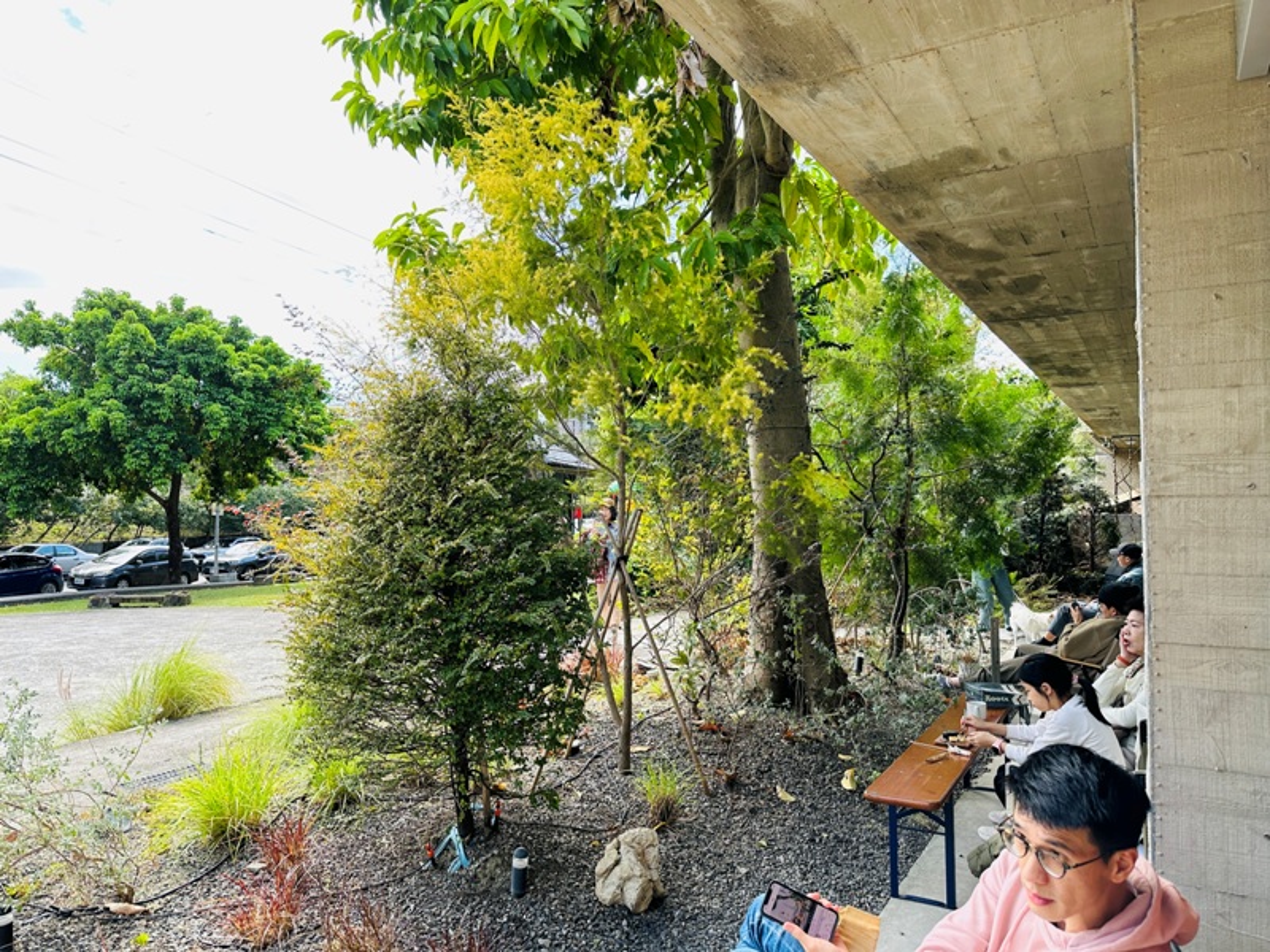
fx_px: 881
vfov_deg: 56.8
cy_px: 476
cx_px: 635
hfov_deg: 71.6
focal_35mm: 24
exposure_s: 1/762
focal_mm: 6.86
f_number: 1.78
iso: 80
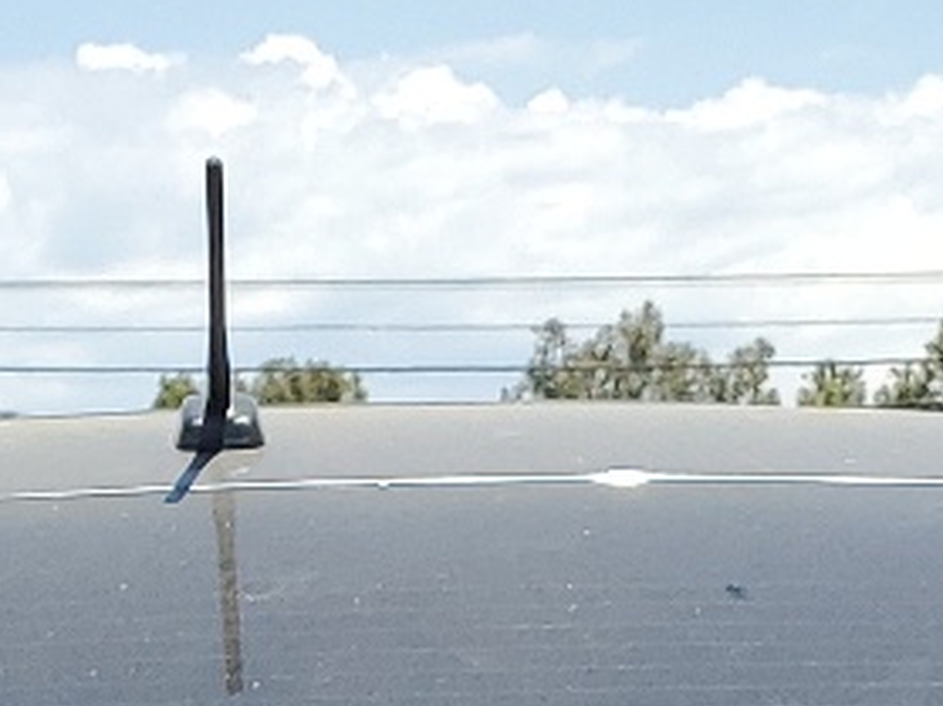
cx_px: 264
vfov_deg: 8.7
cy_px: 1882
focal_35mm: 149
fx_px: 4057
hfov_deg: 13.2
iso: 50
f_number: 1.5
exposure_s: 1/2500
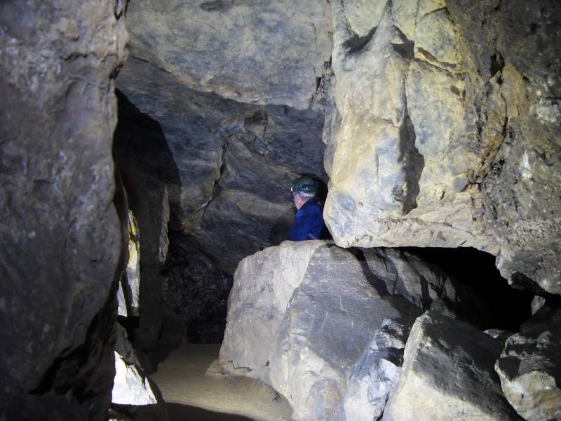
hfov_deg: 47.9
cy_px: 210
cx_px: 280
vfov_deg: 36.8
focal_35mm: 39
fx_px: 632
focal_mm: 6.6
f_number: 3.5
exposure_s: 4
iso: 80
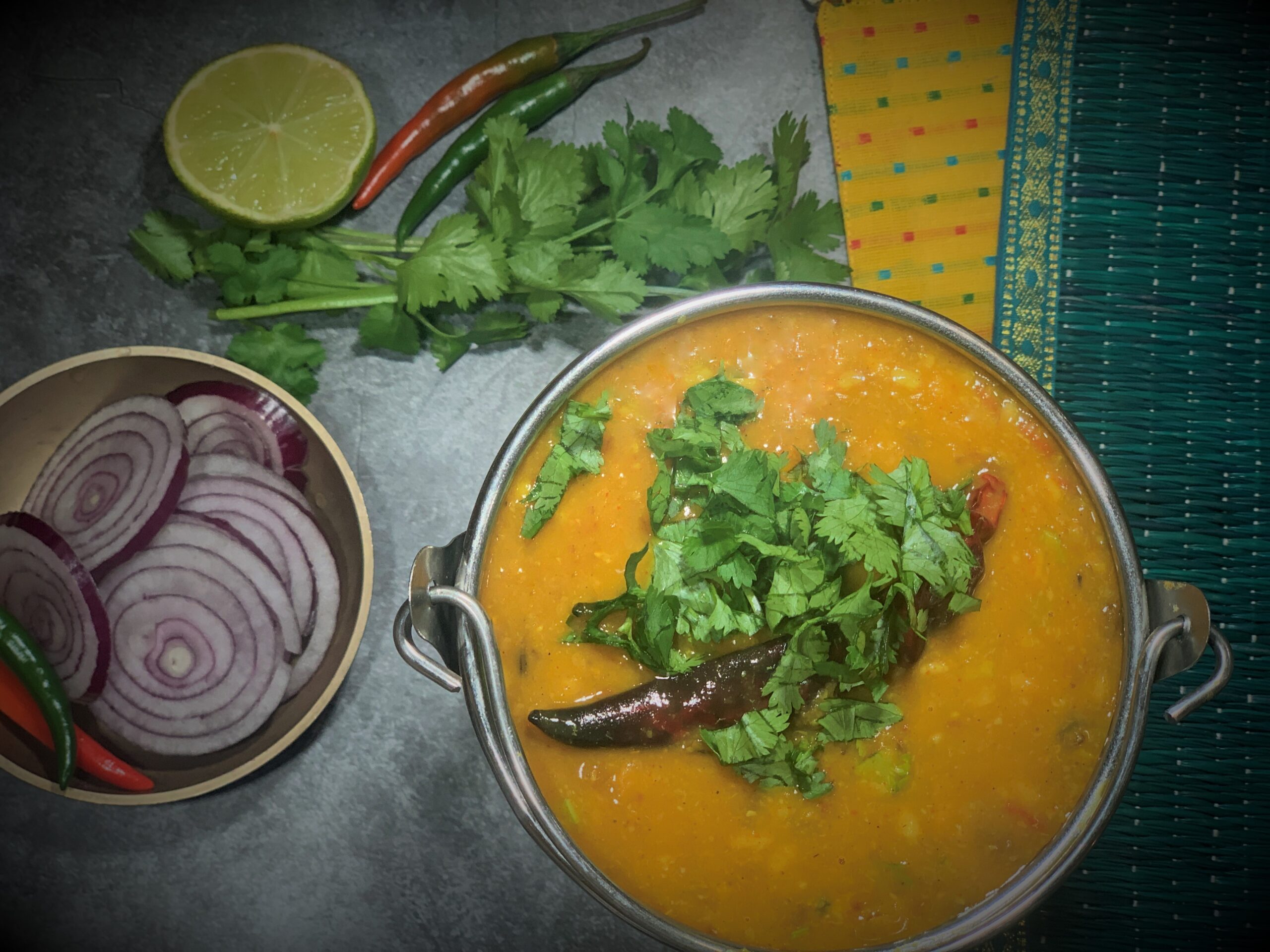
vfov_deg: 28.0
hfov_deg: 36.8
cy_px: 476
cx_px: 635
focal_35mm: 52
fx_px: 1908
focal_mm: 6
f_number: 2.4
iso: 80
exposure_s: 1/100
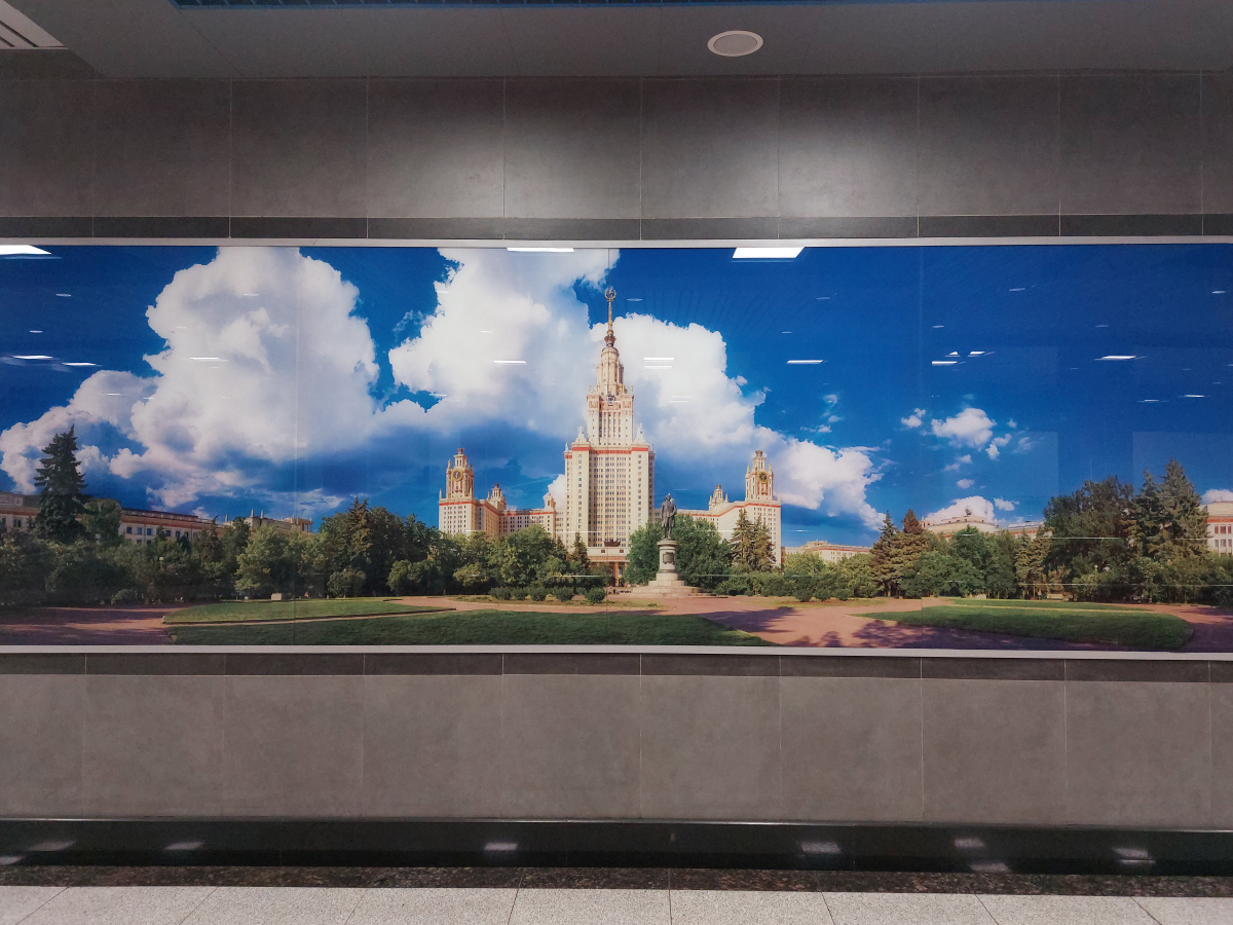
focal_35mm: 26
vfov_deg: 53.1
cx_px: 620
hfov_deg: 67.3
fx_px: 926
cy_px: 451
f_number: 1.8
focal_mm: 5.23
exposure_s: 1/50
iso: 320
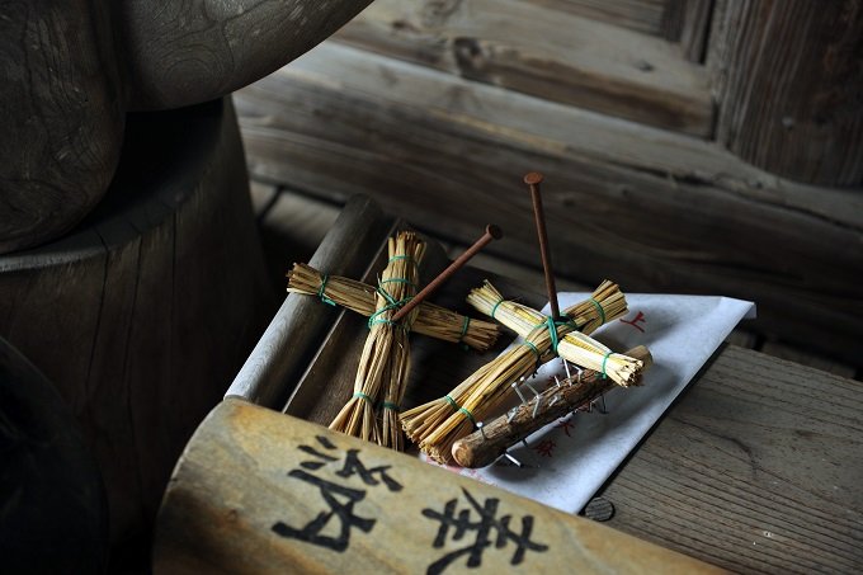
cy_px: 288
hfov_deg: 28.8
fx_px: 1678
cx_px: 432
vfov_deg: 19.4
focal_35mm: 70
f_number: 3.5
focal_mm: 70
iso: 100
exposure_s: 1/3
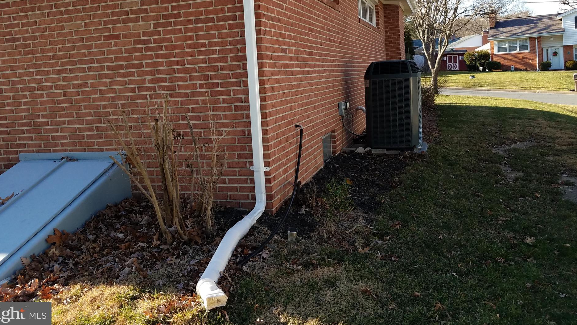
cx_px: 290
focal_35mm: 31
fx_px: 474
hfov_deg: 62.6
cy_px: 90
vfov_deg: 37.1
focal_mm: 4.2
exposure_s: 1/546
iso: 40
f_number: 1.7
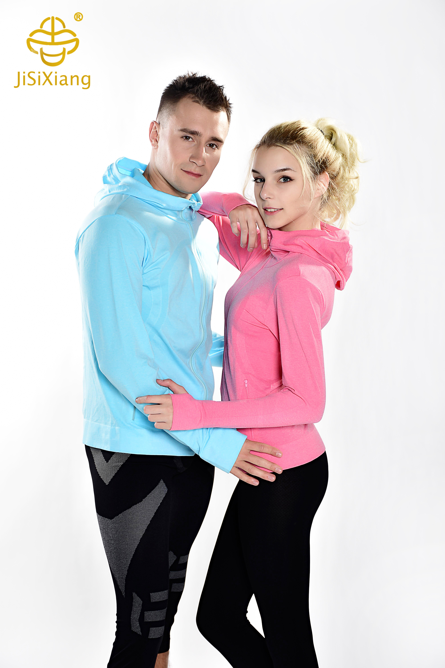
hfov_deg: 18.9
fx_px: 1335
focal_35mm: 72
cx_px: 222
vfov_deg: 28.1
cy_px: 334
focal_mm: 48
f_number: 5
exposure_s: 1/160
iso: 100
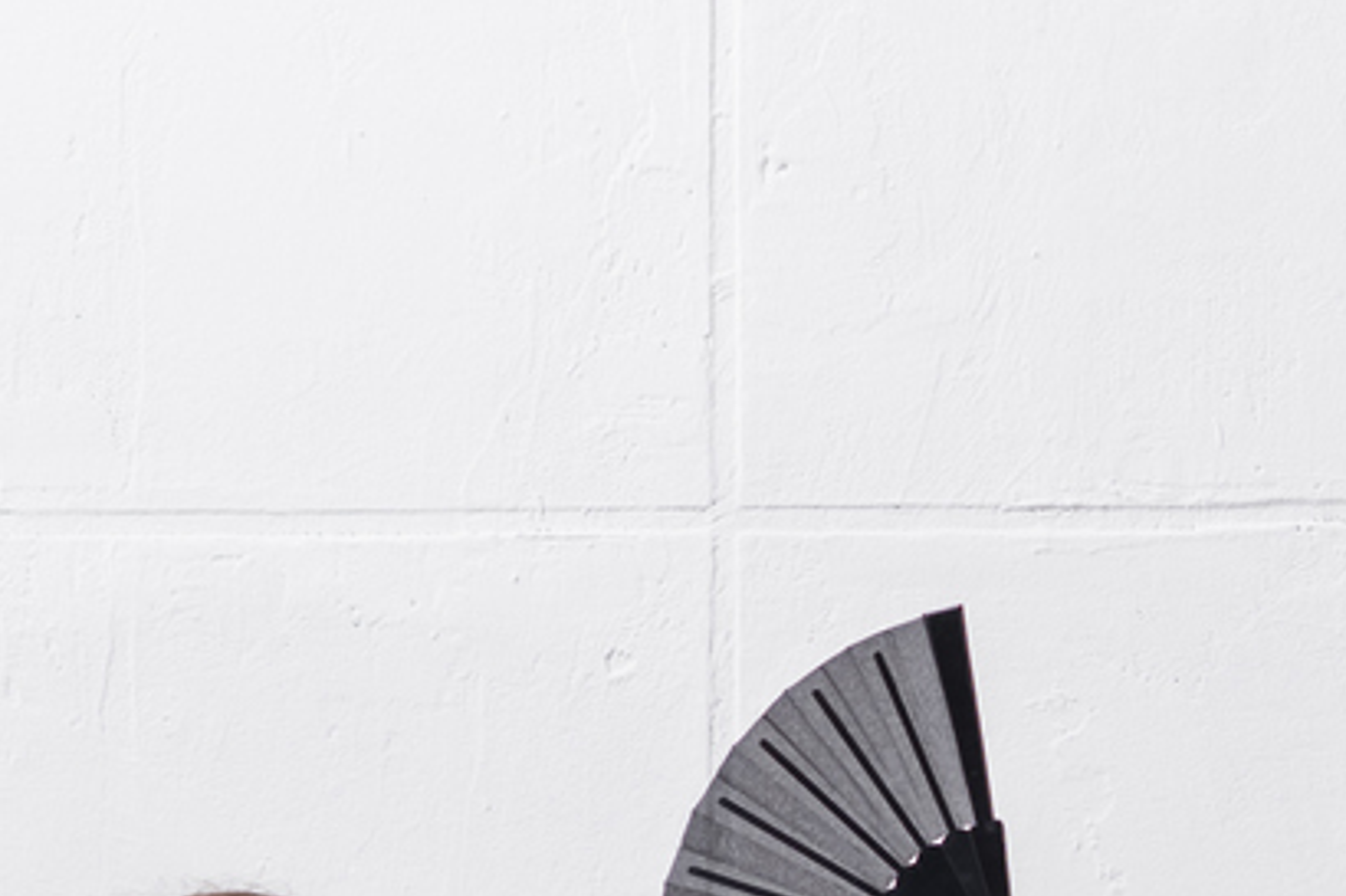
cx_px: 1742
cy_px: 620
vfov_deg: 7.6
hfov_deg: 11.1
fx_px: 6764
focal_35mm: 181
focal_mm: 35
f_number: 3.5
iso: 100
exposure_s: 1/200
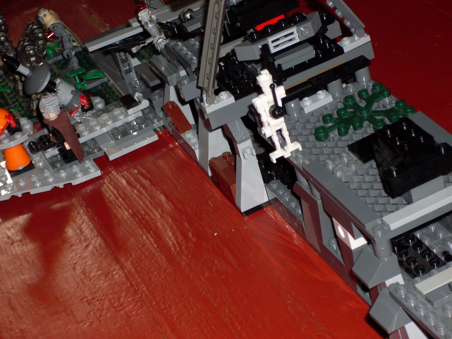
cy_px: 170
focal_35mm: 114
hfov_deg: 17.3
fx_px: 1489
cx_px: 226
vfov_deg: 13.0
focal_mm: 18.9
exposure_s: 1/60
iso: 100
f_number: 5.2
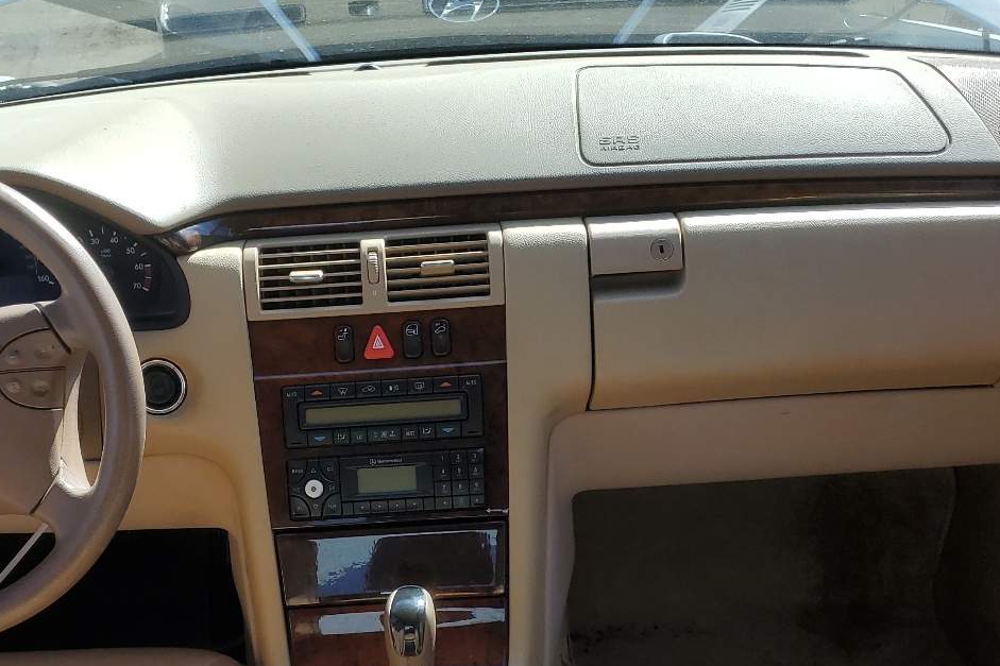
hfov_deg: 42.5
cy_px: 478
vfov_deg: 28.9
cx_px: 400
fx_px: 1277
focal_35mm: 46
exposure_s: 1/1250
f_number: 1.5
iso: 50
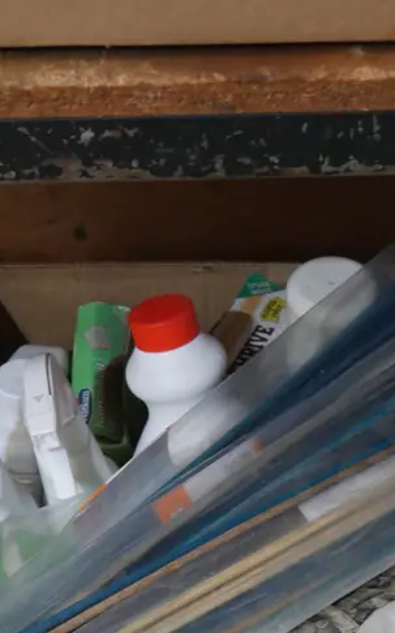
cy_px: 633
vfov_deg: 18.1
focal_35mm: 112
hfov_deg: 11.7
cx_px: 251
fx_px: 1930
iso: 1250
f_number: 5.3
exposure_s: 1/60
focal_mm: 25
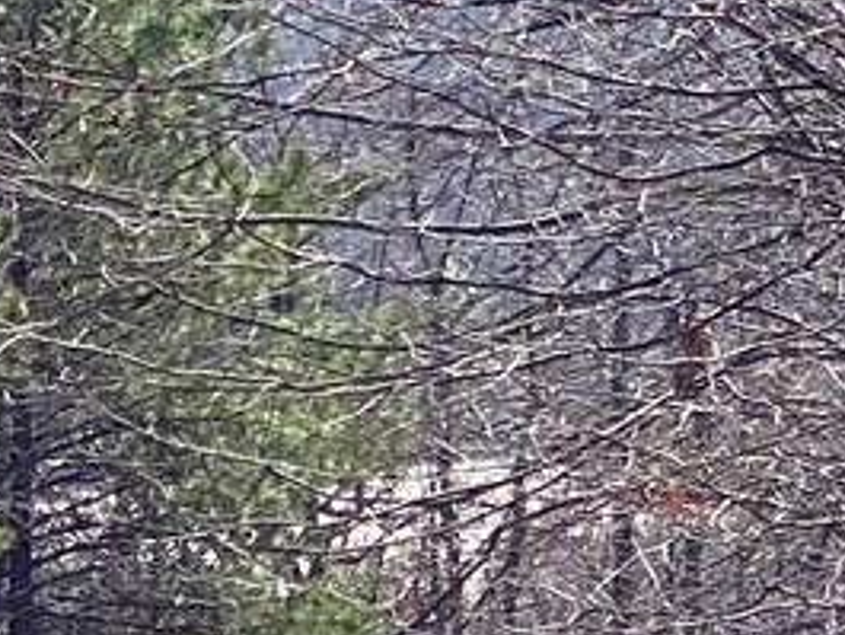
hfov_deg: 4.7
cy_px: -41
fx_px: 9818
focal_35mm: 402
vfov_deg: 3.7
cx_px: 2554
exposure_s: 1/1229
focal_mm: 6
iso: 20
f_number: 2
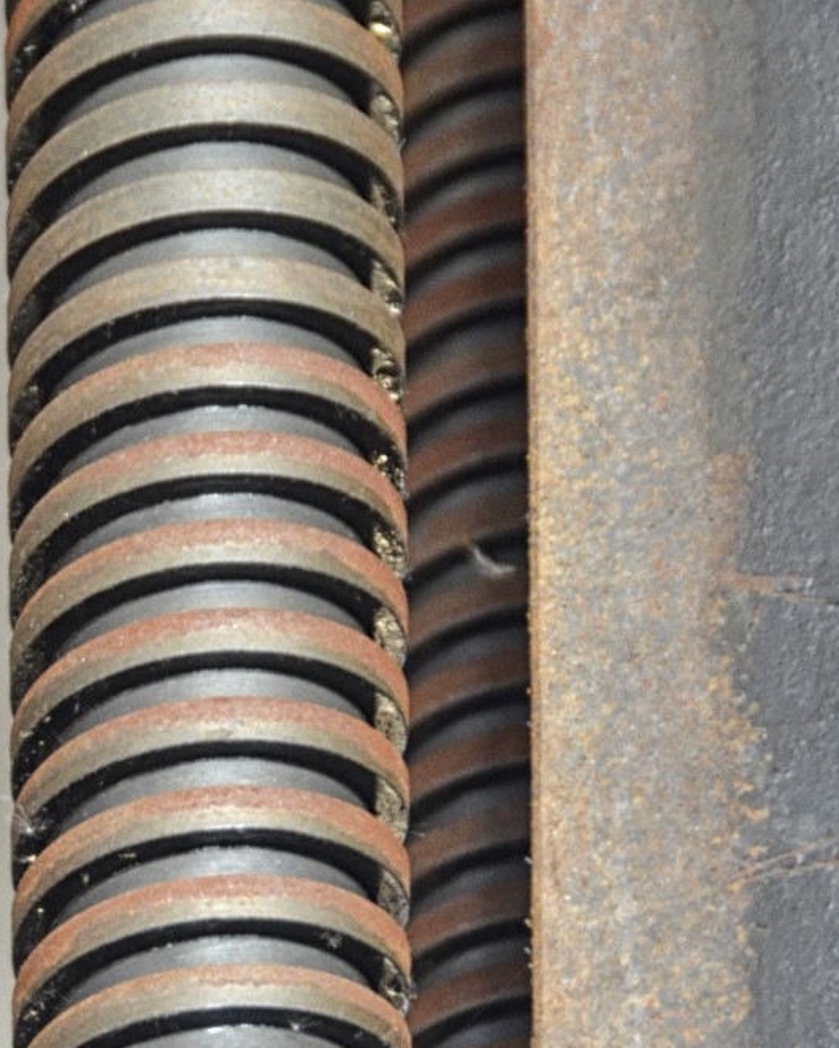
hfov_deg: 4.7
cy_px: 733
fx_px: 10214
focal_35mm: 329
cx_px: 189
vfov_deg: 5.9
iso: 1600
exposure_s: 1/40
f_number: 5.3
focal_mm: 95
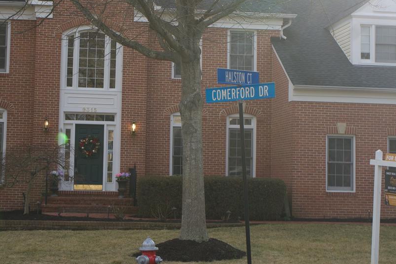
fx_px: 891
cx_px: 173
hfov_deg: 25.0
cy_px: 61
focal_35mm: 81
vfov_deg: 16.7
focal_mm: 45
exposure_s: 1/250
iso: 100
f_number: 5
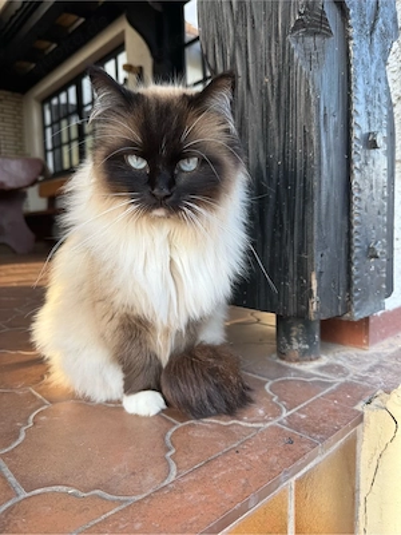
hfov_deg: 56.8
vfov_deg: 71.6
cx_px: 200
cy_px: 268
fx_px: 371
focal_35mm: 24
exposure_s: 1/379
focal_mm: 6.76
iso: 80
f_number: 1.78
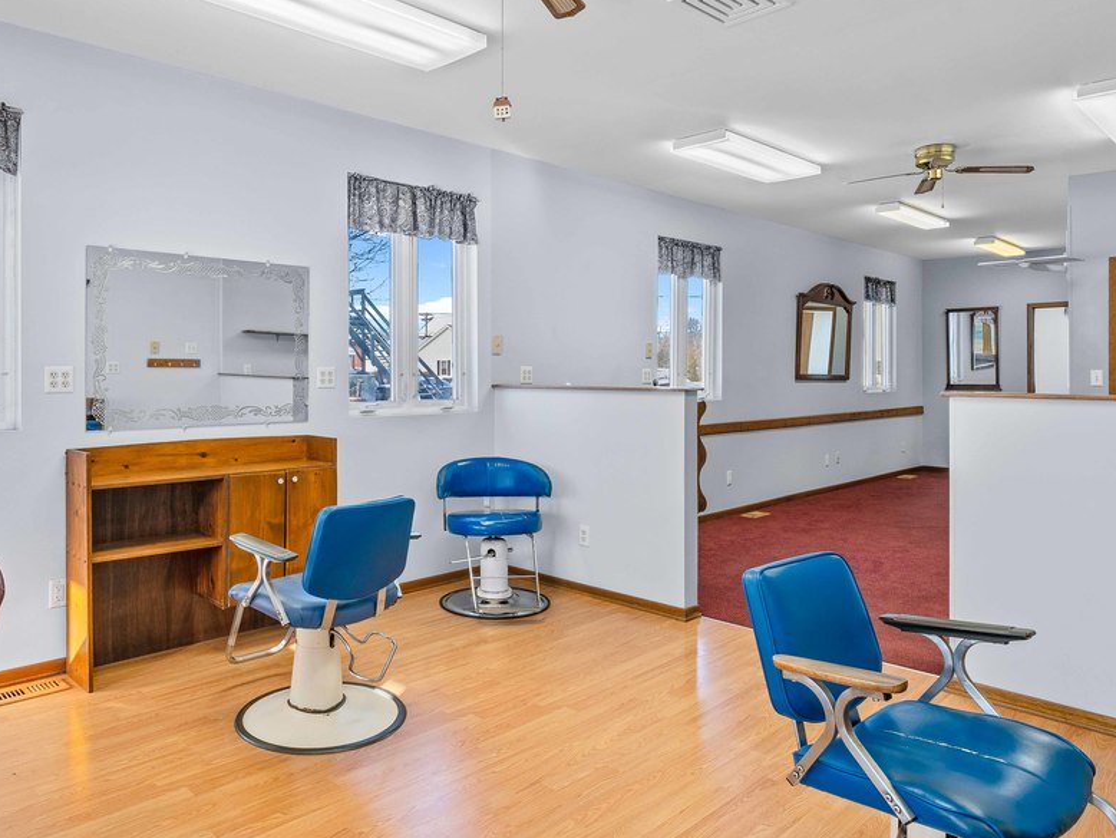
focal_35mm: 24
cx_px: 465
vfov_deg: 56.8
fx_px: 774
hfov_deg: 71.1
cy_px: 397
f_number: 11
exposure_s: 1/1.25
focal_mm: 12
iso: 250
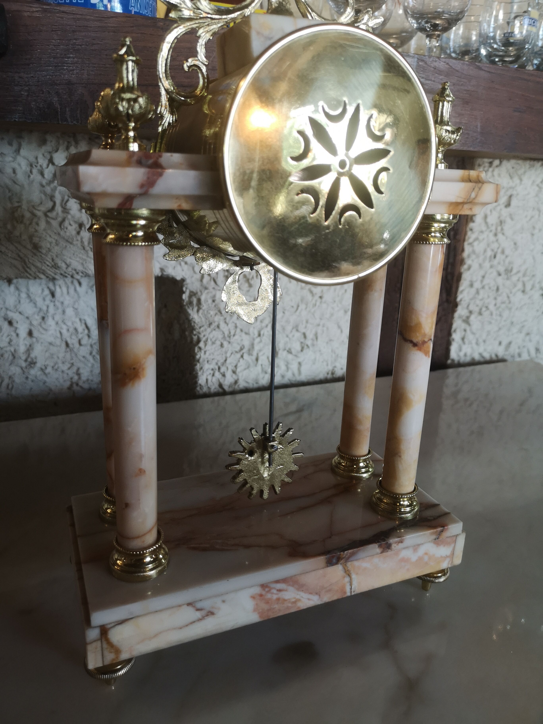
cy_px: 362
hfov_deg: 51.4
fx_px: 565
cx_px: 272
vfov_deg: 65.3
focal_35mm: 27
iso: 160
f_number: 1.8
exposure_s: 1/50
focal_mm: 5.58
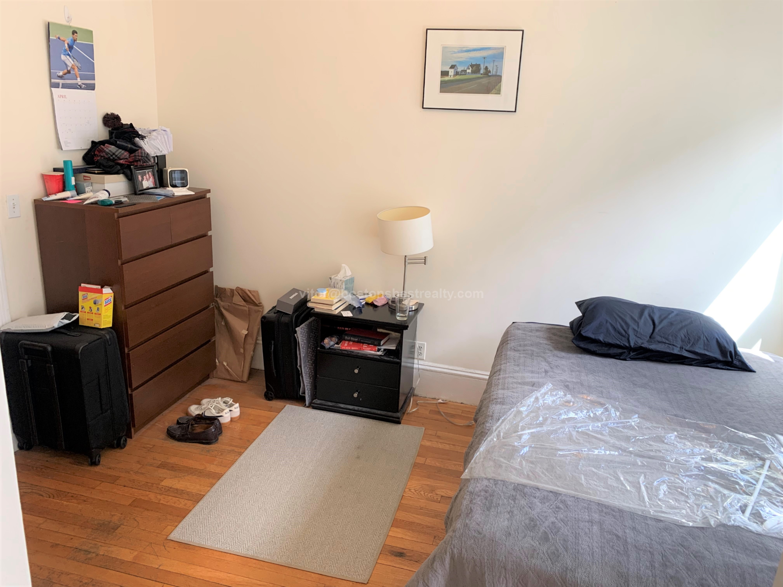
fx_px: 588
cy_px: 294
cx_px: 392
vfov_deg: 53.1
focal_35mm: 26
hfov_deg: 67.3
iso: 50
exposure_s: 1/120
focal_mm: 4.25
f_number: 1.8
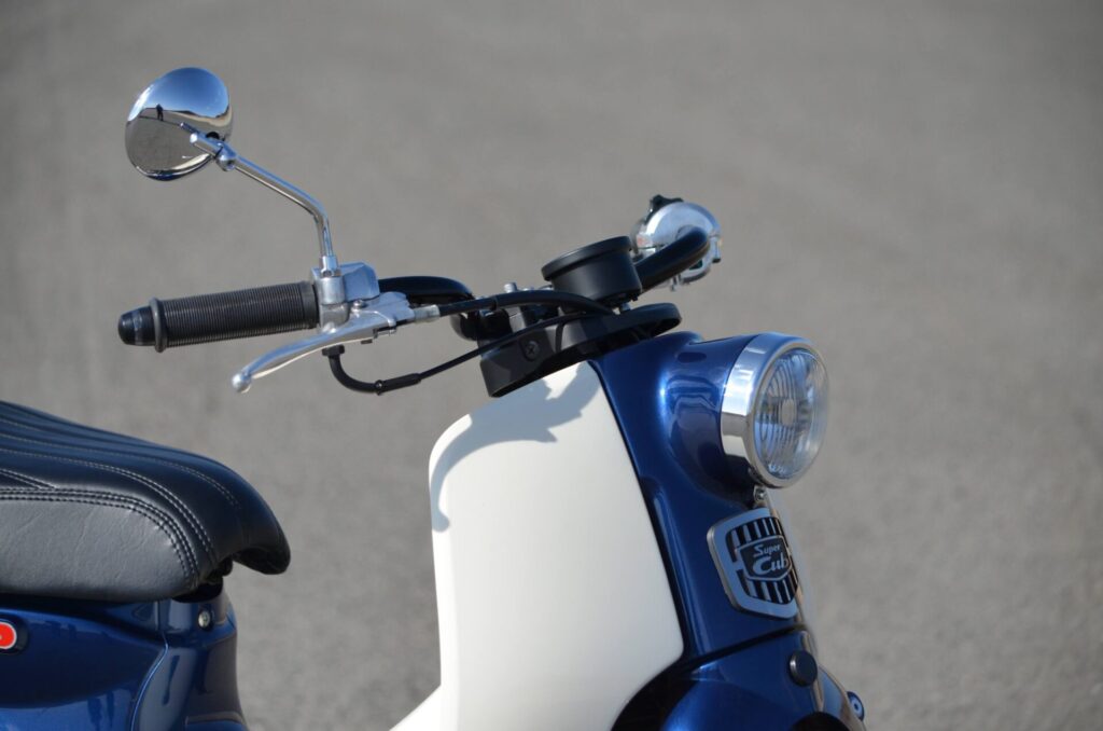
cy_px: 366
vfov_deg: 8.3
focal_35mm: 165
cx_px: 552
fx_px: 5044
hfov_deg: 12.5
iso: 560
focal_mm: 110
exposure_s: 1/4000
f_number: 5
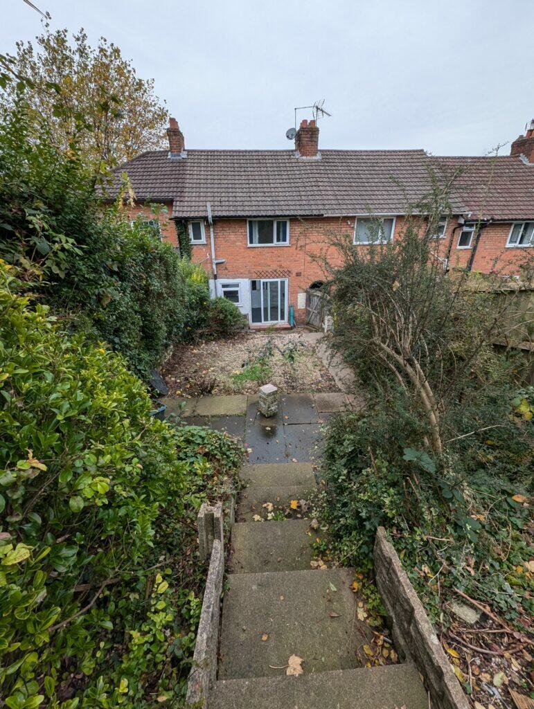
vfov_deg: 106.1
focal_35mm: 13
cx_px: 267
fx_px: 267
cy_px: 354
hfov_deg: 90.1
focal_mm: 1.95
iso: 48
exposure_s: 1/381
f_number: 2.2
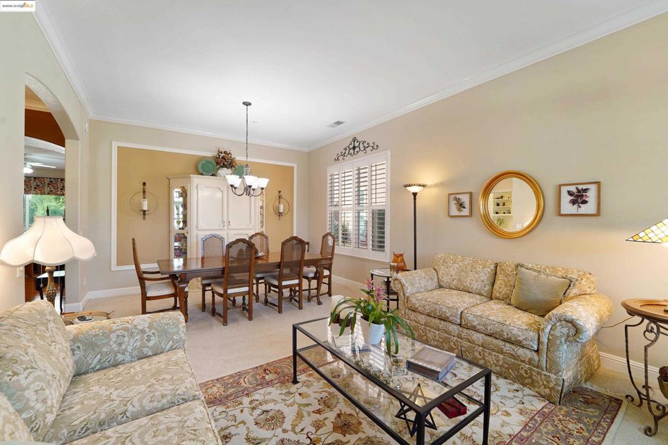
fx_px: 260
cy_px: 222
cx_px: 334
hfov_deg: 104.2
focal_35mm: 14
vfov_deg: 81.2
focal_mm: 14
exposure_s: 1/2
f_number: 8
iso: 100
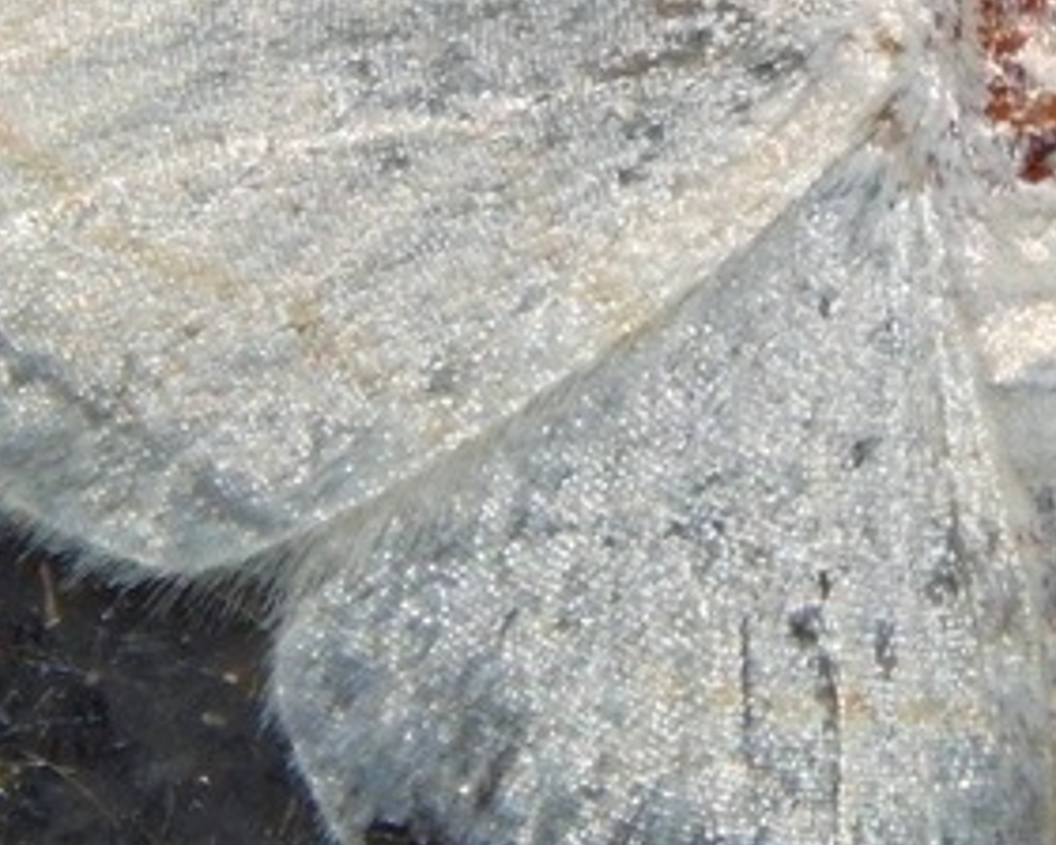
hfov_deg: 3.8
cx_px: 1030
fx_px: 16033
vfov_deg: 3.0
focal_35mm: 513
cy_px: 347
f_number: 10.5
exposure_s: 1/30
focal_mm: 32.8
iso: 200
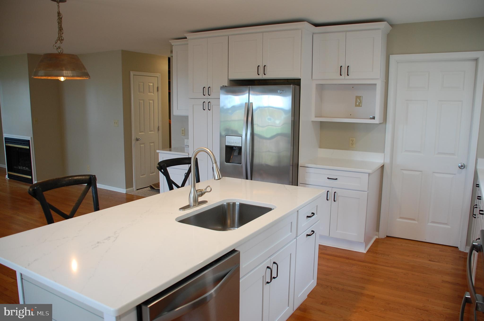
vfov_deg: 47.8
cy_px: 160
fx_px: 362
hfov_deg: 67.5
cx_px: 242
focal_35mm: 27
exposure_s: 1/50
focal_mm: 18
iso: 400
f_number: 3.5
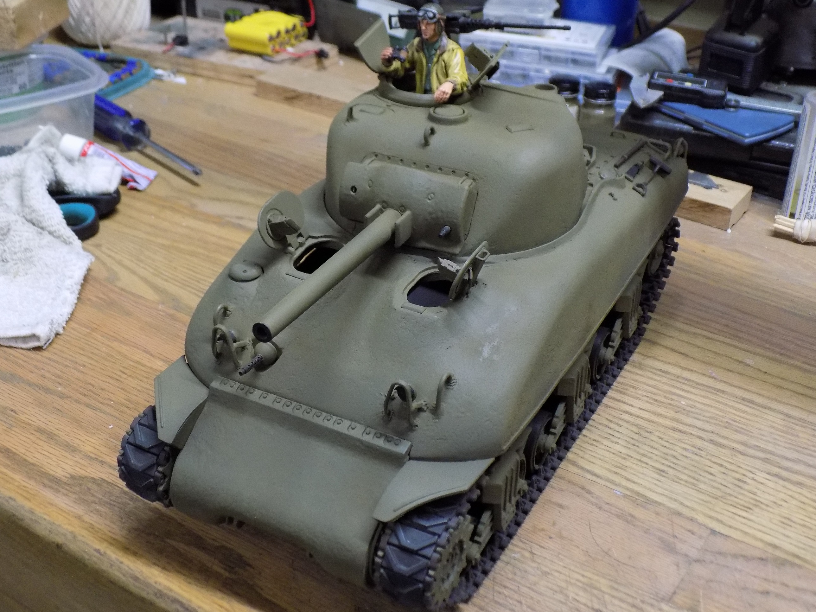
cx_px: 408
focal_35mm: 46
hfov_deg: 41.2
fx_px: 1084
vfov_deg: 31.5
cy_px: 306
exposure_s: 1/30
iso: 400
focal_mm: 8.1
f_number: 3.7
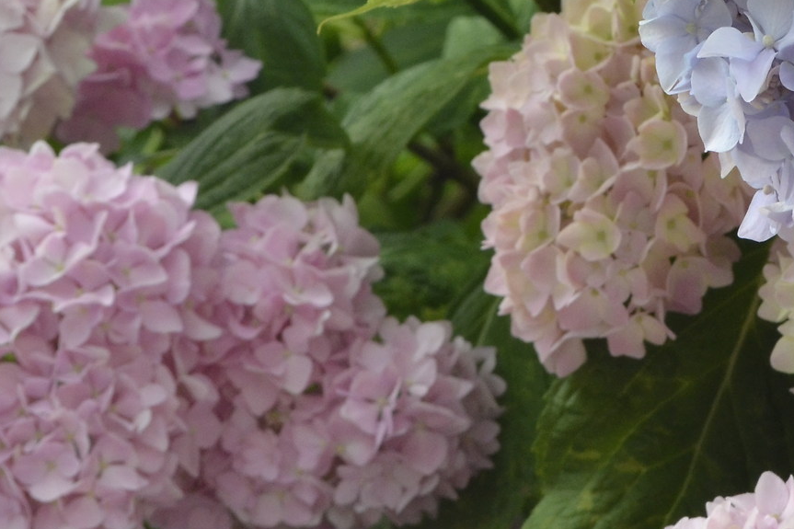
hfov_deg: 8.9
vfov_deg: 5.9
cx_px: 907
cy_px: -165
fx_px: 5058
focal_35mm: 229
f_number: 13
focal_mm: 55
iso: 800
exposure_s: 1/80
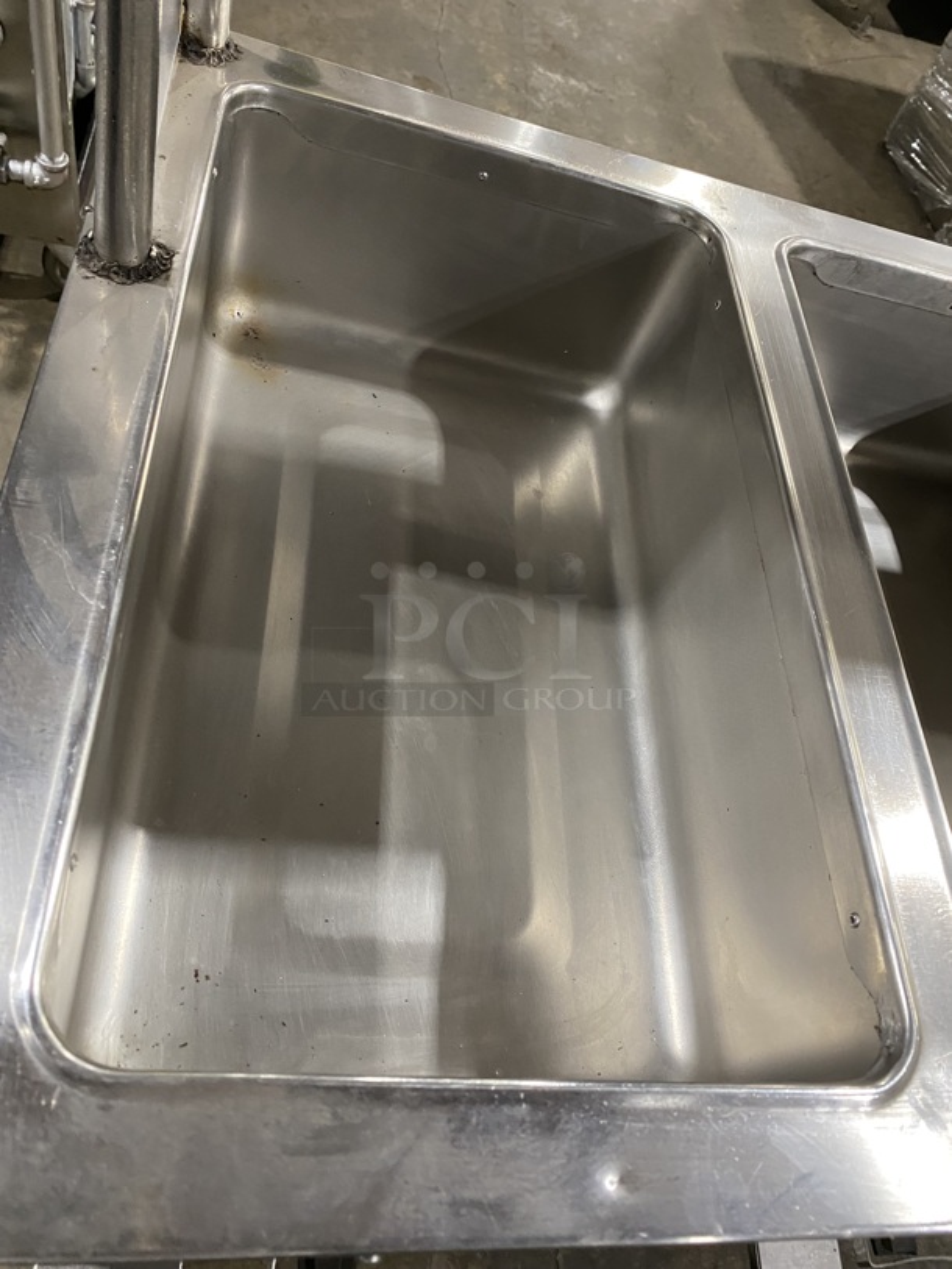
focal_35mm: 26
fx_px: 953
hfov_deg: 53.1
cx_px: 476
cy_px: 634
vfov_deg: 67.3
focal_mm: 4.25
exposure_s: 1/60
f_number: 1.8
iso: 250
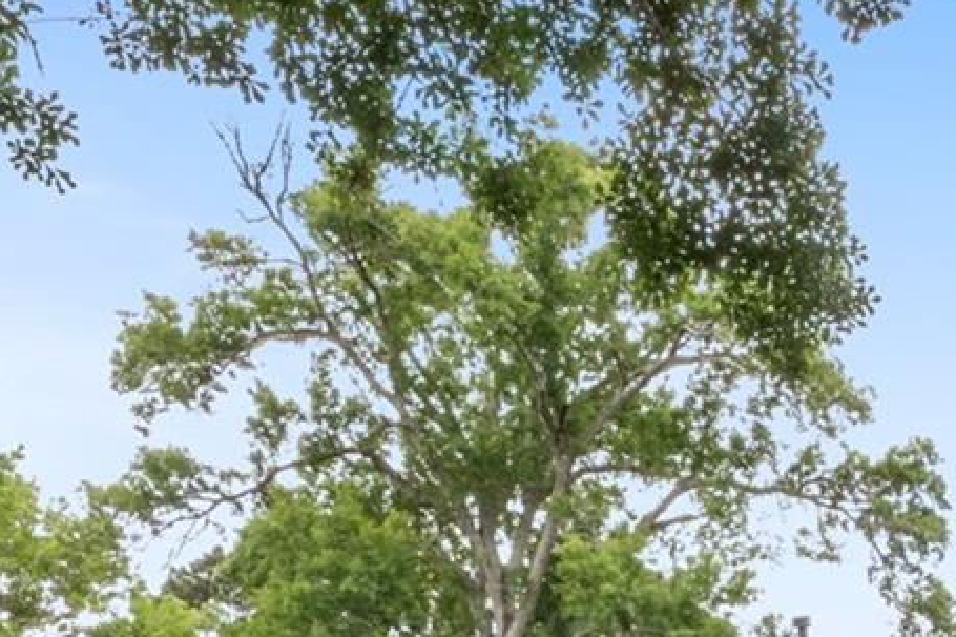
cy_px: 1019
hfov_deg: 29.0
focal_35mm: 63
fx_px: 1672
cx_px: 1040
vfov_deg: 18.5
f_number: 9
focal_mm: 14
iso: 800
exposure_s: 1/20
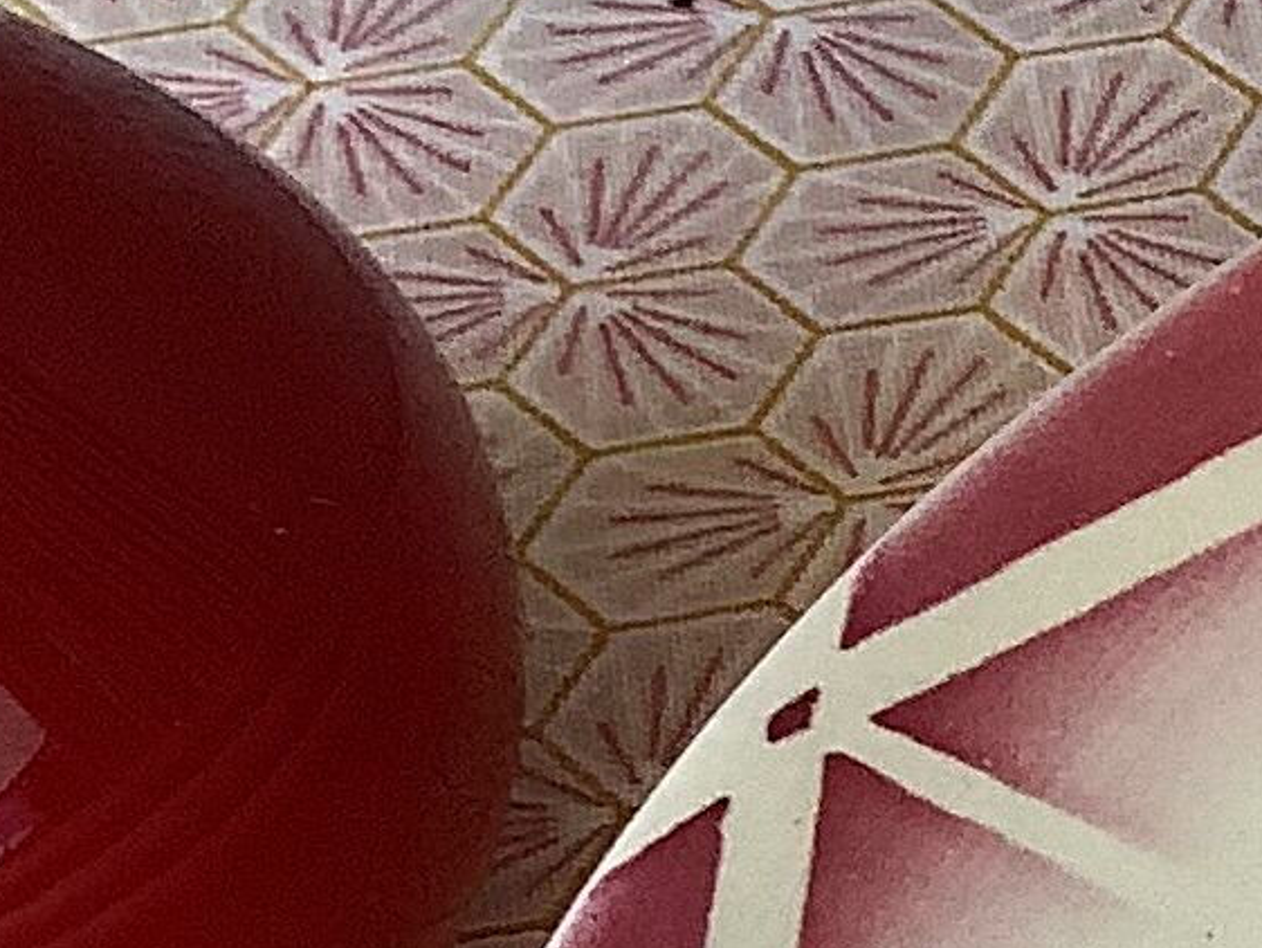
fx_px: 6565
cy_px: 1606
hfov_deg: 9.5
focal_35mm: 180
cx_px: 3238
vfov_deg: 8.0
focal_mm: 3.3
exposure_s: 1/100
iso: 50
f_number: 2.4
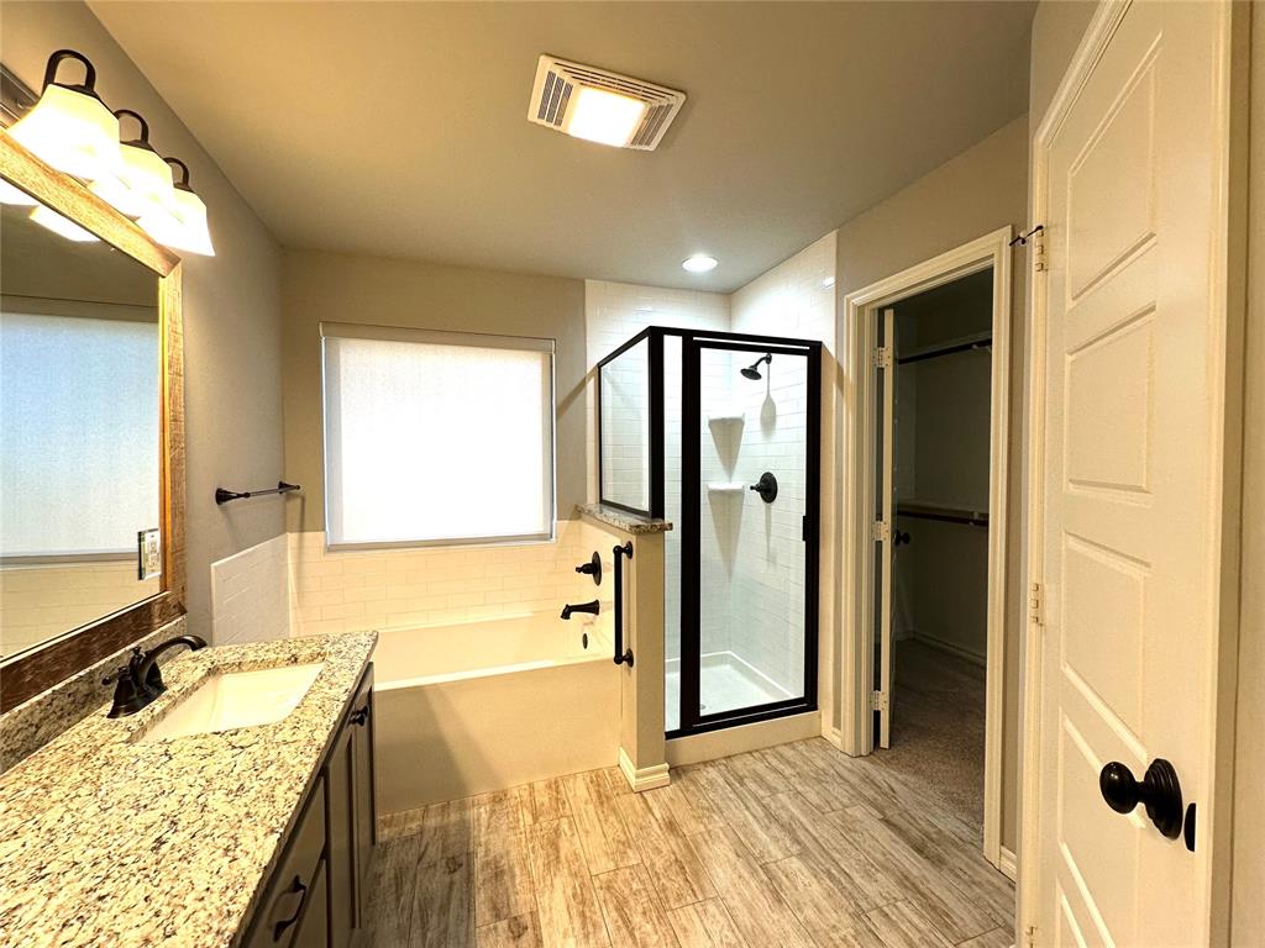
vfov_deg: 85.7
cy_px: 474
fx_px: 512
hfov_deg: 102.1
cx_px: 632
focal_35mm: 14
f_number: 2.2
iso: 160
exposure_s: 1/120
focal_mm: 2.22
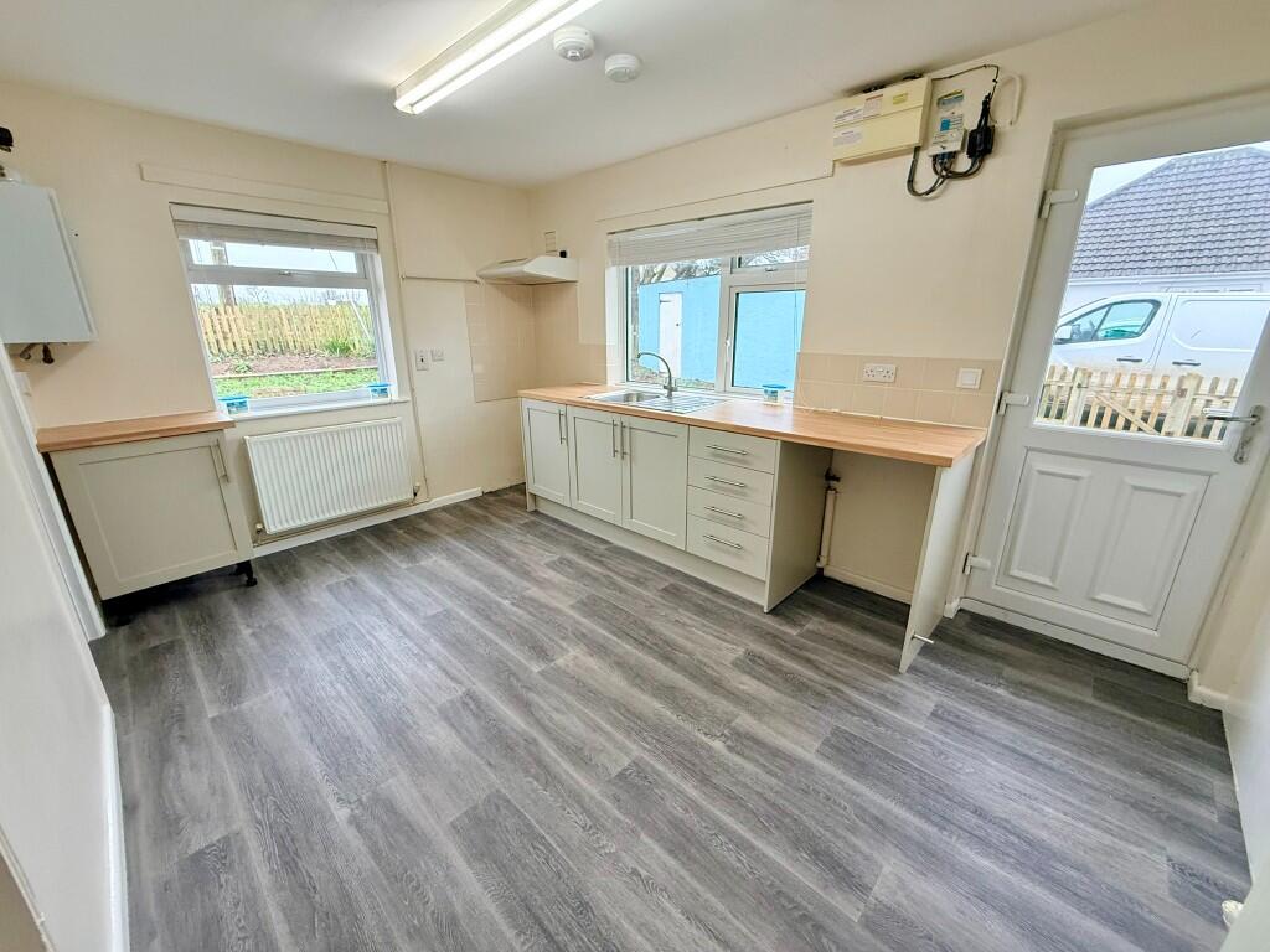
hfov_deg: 102.1
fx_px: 514
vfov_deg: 85.7
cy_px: 476
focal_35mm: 14
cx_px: 635
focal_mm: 2.22
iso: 200
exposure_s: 1/99
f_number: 2.2
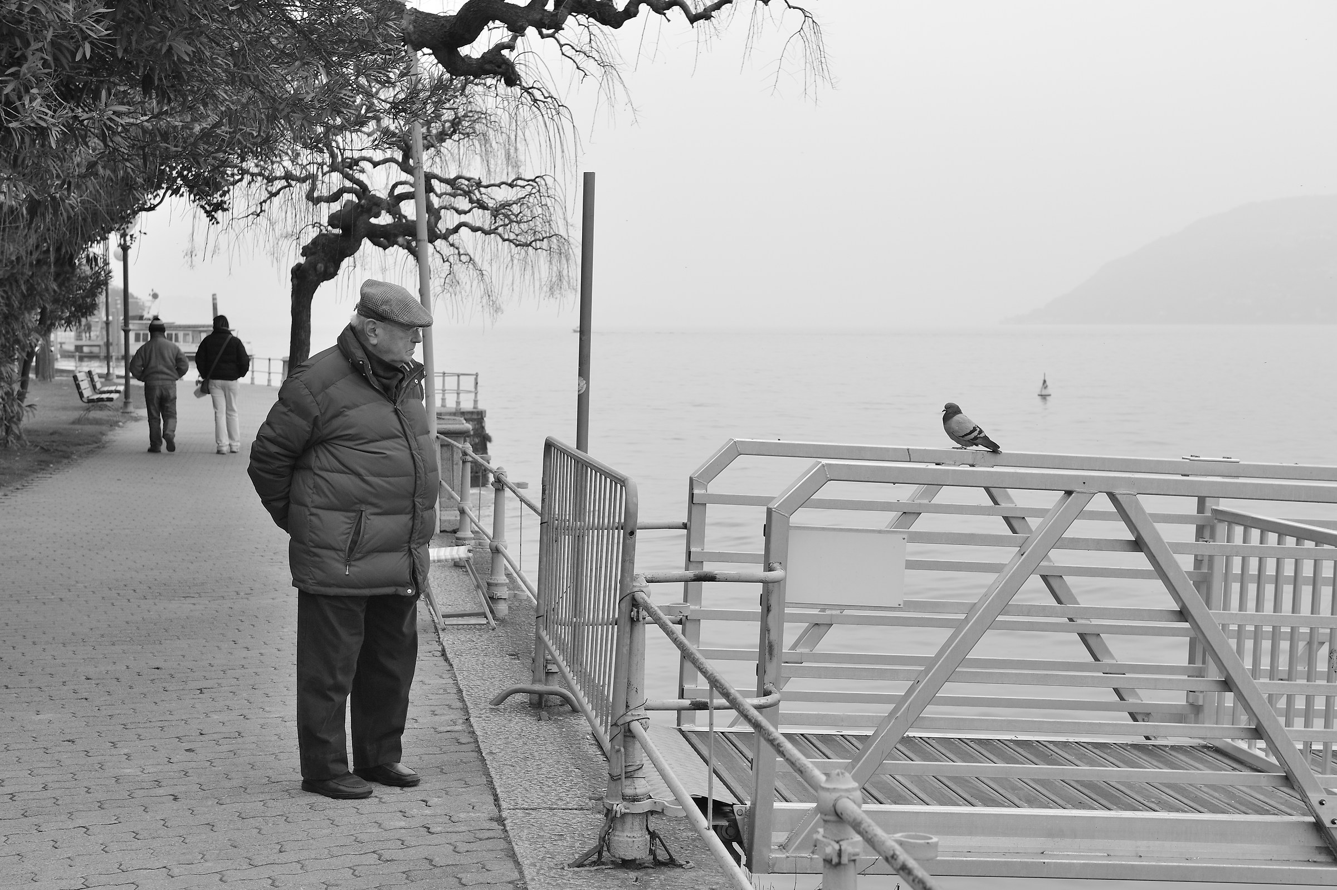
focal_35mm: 55
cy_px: 445
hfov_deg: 36.3
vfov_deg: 24.6
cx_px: 668
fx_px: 2041
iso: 320
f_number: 7.1
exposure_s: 1/320
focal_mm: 55
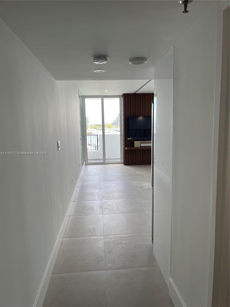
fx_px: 221
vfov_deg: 69.4
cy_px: 154
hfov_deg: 54.9
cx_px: 115
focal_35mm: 25
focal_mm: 5.1
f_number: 1.6
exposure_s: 1/136
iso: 32
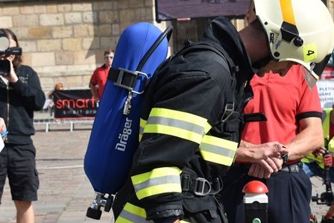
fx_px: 1271
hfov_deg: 14.9
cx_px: 221
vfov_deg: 10.0
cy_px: 117
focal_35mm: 137
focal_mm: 40
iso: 100
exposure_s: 1/320
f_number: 8
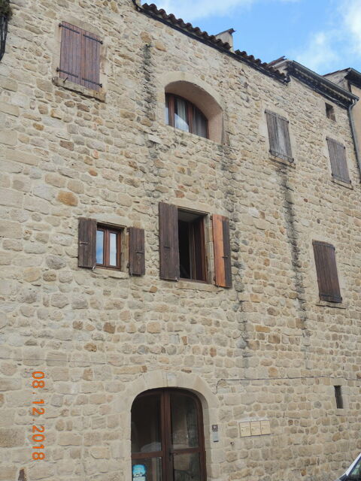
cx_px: 180
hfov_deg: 40.7
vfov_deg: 52.6
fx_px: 487
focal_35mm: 35
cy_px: 240
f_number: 3.3
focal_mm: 6.2
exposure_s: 1/320
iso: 100
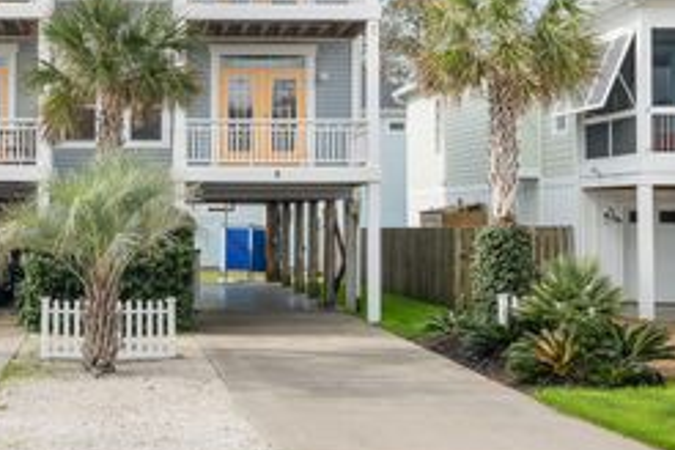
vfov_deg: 21.5
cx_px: 123
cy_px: 158
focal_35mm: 63
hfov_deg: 31.0
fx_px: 1181
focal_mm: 31
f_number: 10
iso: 125
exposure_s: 1/100
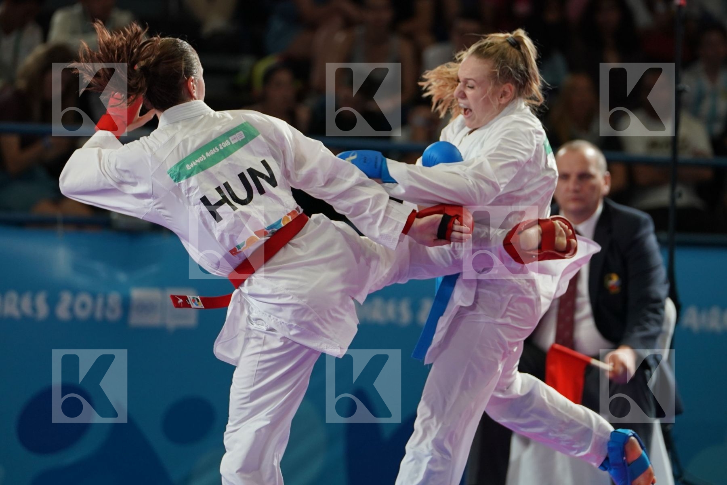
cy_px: 242
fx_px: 5230
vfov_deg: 5.3
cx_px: 364
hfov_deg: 8.0
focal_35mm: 259
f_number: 2.8
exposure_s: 1/1000
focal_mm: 173
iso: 1000
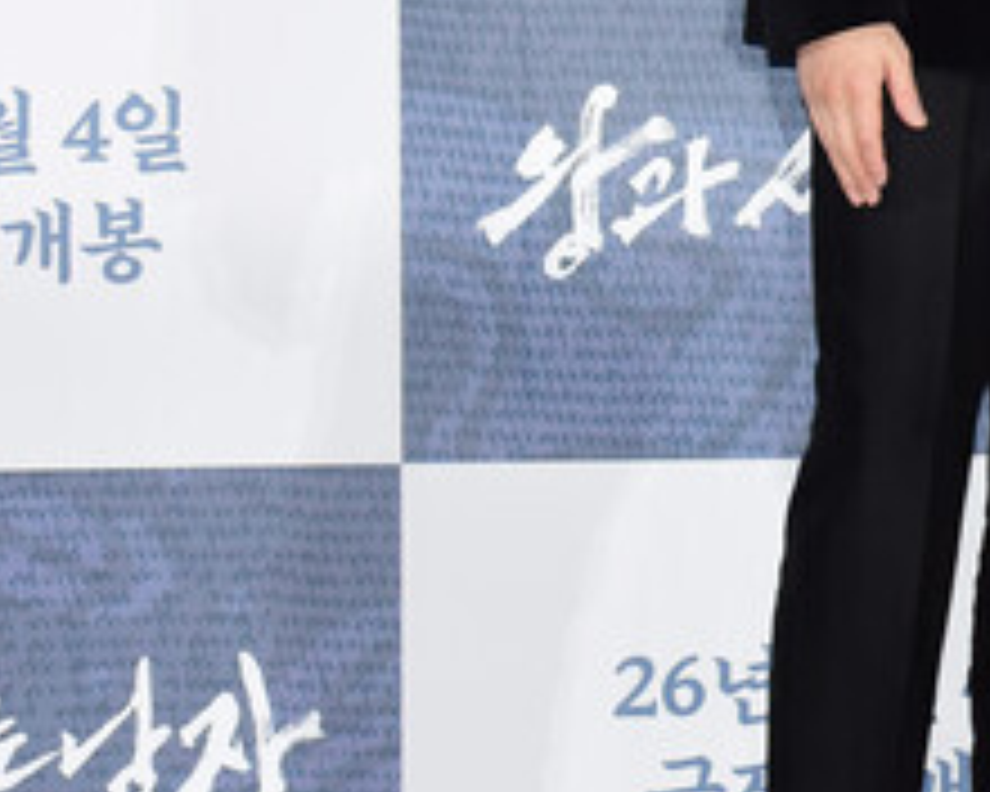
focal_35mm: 377
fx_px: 11046
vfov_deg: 4.1
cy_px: -274
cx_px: 2070
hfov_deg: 5.0
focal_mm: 92
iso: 1250
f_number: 8
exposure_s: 1/250
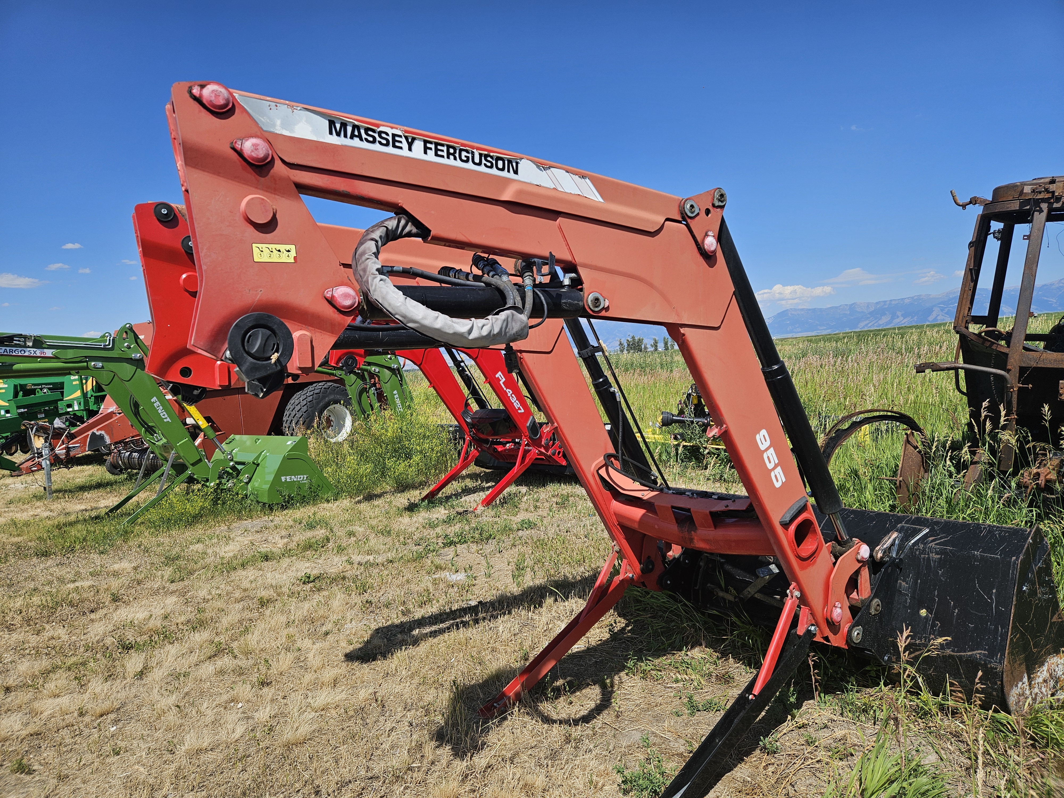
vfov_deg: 58.9
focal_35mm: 23
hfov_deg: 73.9
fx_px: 707
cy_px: 399
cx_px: 532
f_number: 1.8
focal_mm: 5.4
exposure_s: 1/2352
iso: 25
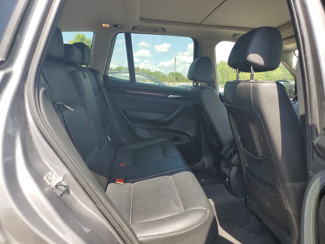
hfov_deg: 67.3
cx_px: 162
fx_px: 244
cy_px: 122
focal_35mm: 26
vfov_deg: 53.1
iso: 50
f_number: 1.5
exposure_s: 1/625
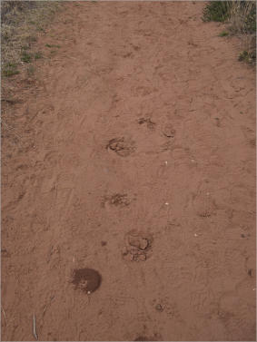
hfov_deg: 39.7
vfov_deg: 51.3
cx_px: 128
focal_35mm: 36
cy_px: 171
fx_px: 356
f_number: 8
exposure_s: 1/500
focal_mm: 18
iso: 200
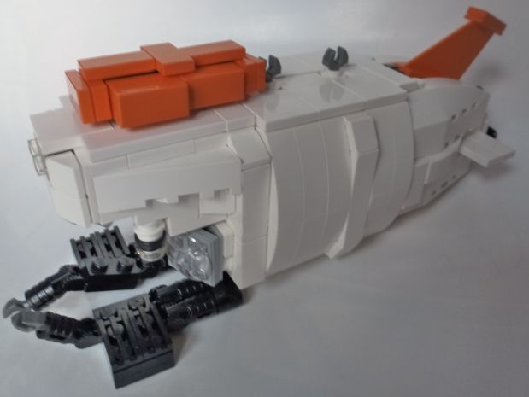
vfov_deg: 45.3
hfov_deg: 58.2
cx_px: 287
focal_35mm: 31
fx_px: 474
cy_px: 162
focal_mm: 4.3
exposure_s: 1/6
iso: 400
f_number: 3.3
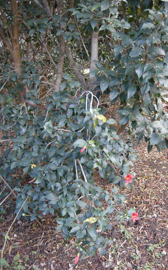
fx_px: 278
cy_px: 134
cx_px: 92
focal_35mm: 38
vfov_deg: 51.5
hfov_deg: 33.6
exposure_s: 1/52
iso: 192
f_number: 2.7
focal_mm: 7.5
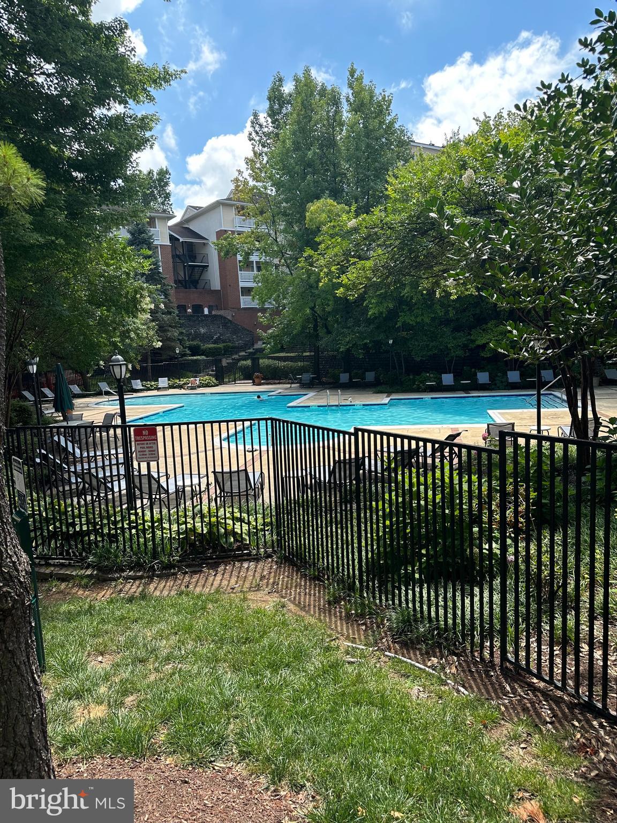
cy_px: 412
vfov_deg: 71.6
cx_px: 308
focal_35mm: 24
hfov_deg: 56.8
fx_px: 570
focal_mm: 6.86
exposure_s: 1/1473
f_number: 1.78
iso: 80
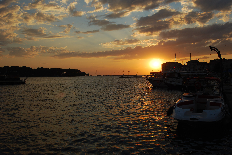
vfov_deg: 37.0
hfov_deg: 53.1
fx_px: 232
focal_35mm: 36
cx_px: 116
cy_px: 78
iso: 125
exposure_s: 1/250
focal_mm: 24
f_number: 10
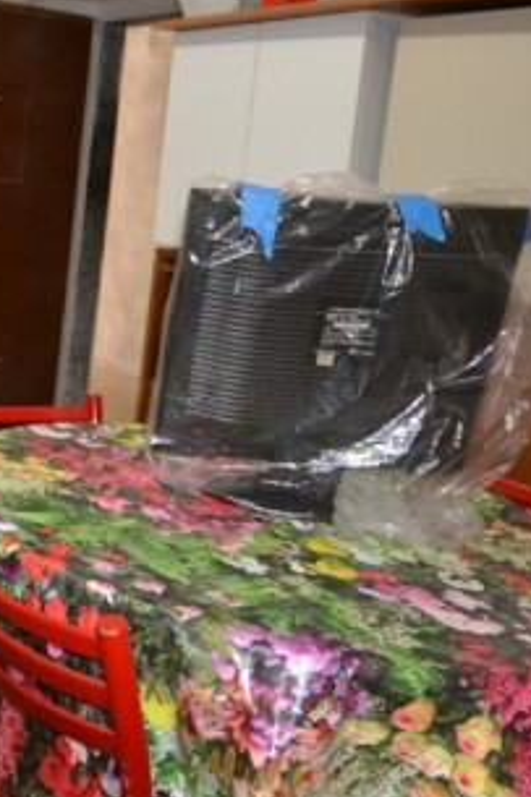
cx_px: -248
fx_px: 959
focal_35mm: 43
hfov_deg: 24.6
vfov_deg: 44.4
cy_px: 257
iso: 1800
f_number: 3.5
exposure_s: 1/60
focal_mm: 11
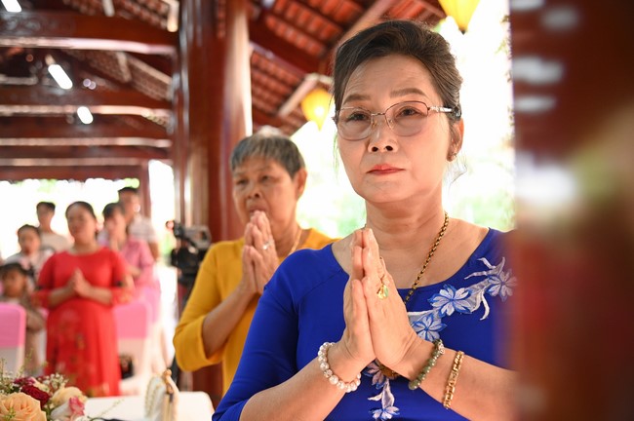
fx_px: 774
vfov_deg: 30.5
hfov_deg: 44.5
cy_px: 210
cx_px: 317
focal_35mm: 44
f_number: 4
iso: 2500
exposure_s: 1/320
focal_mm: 44
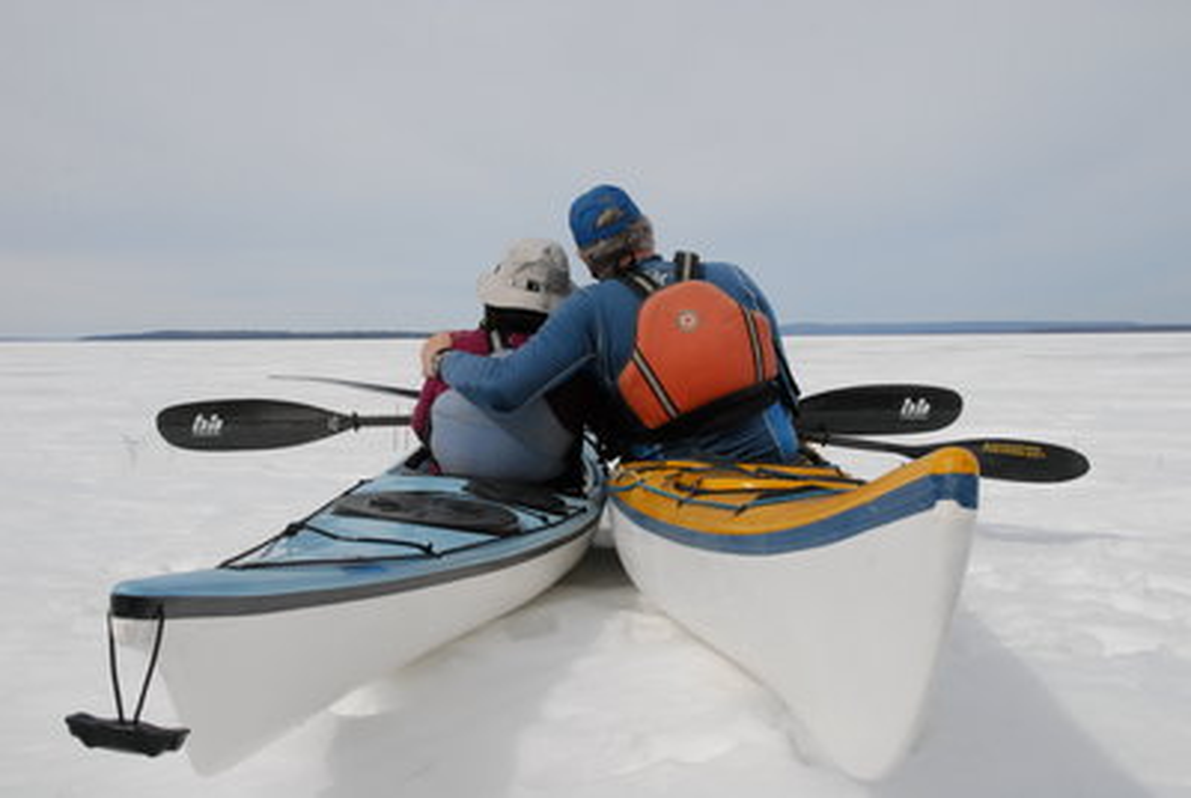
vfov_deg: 29.0
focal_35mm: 46
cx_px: 596
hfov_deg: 42.3
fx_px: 1541
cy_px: 399
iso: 800
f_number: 14
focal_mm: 31
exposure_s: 1/1000
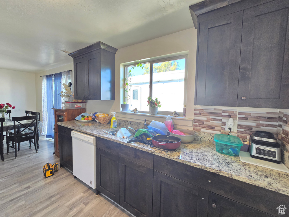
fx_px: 109
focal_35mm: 13
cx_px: 144
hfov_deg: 106.2
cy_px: 108
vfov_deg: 89.9
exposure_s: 1/60
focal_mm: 2.2
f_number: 2.2
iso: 320
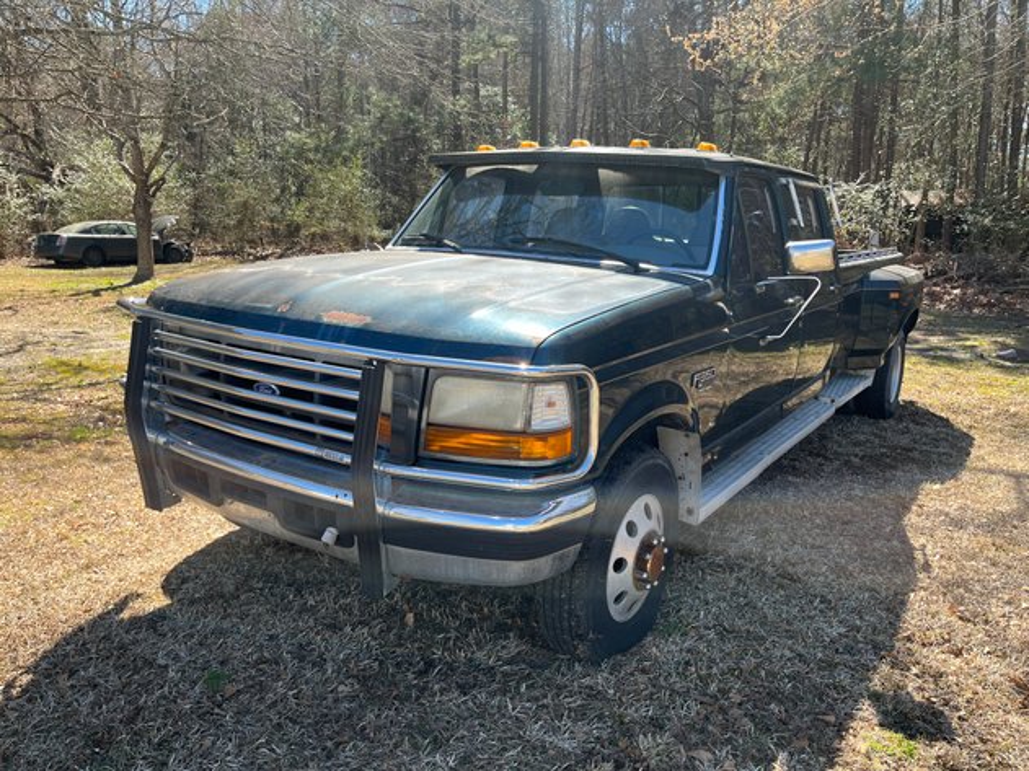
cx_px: 514
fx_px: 773
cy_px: 386
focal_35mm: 26
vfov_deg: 53.0
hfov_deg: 67.3
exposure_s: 1/766
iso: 50
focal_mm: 5.1
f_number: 1.6
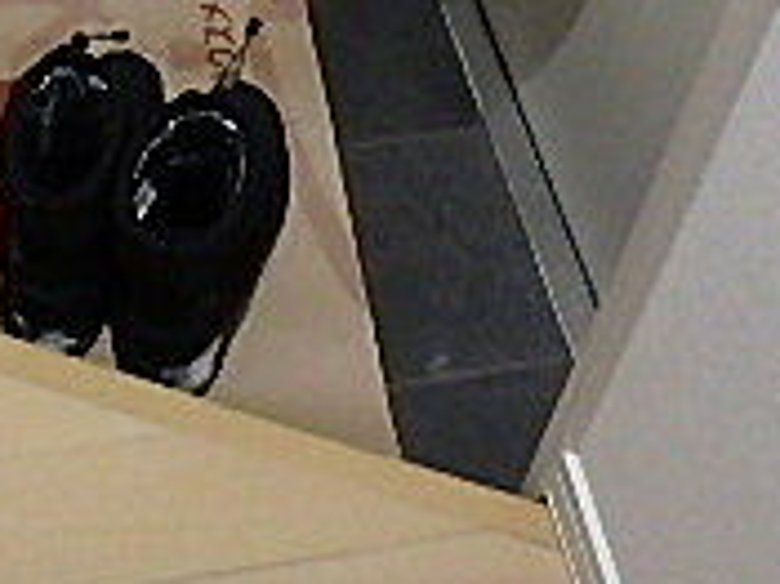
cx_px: 98
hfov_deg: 24.7
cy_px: -432
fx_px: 1734
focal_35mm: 77
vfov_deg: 16.4
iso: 800
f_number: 3.5
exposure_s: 1/20
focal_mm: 3.7
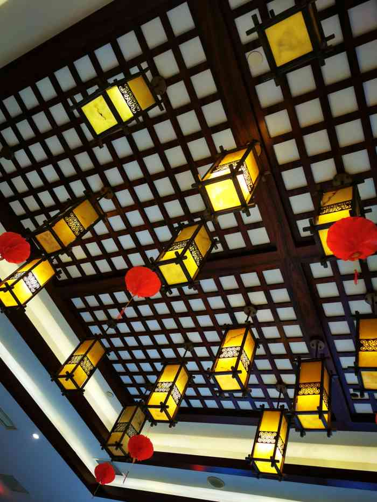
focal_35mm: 27
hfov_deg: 51.4
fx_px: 392
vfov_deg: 65.3
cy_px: 251
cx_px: 188
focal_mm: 5.56
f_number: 1.6
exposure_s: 1/60.2
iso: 125
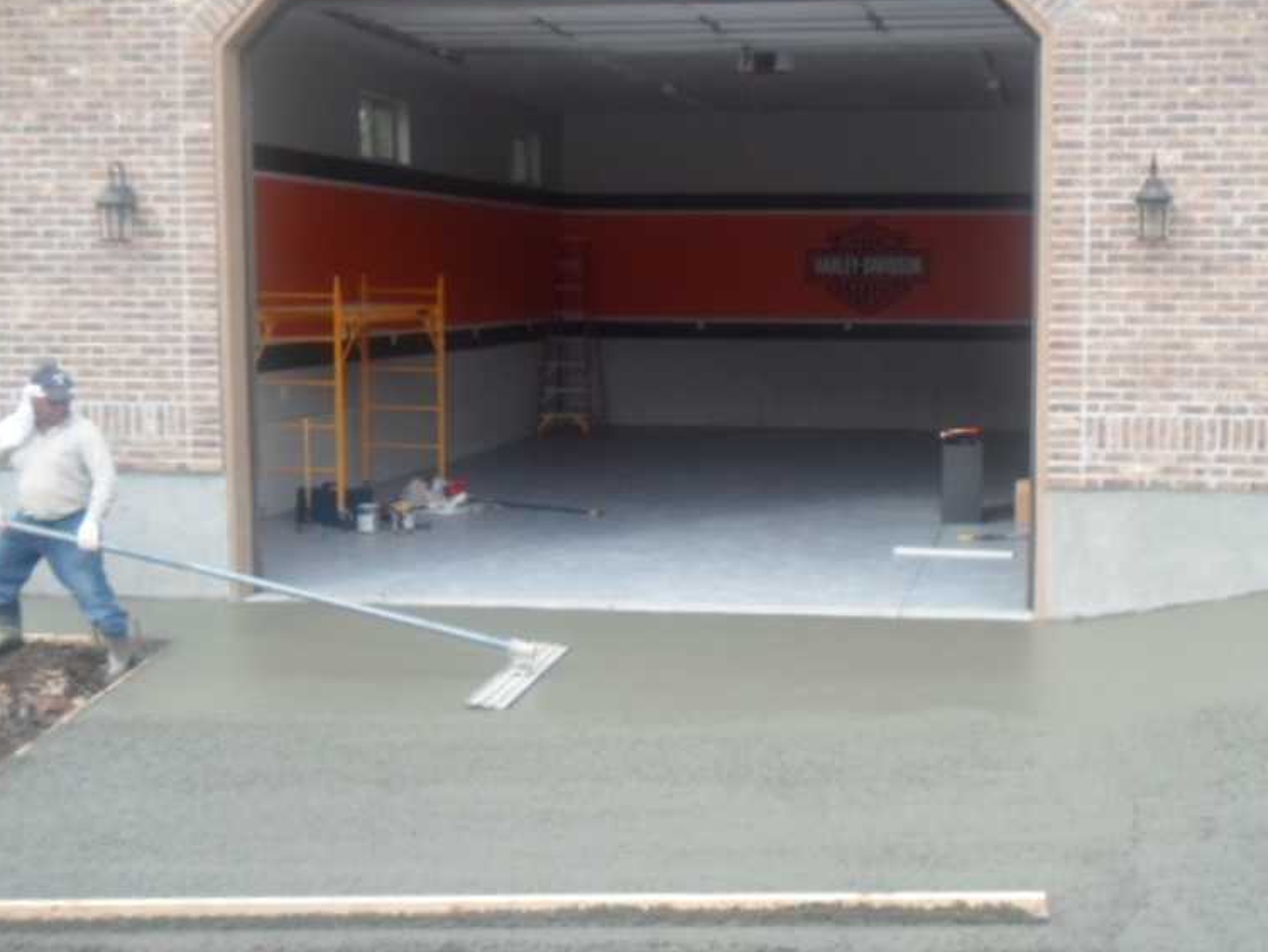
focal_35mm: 48
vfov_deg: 30.3
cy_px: 419
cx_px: 839
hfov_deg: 39.2
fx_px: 1759
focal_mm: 4.9
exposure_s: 1/125
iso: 80
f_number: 2.6
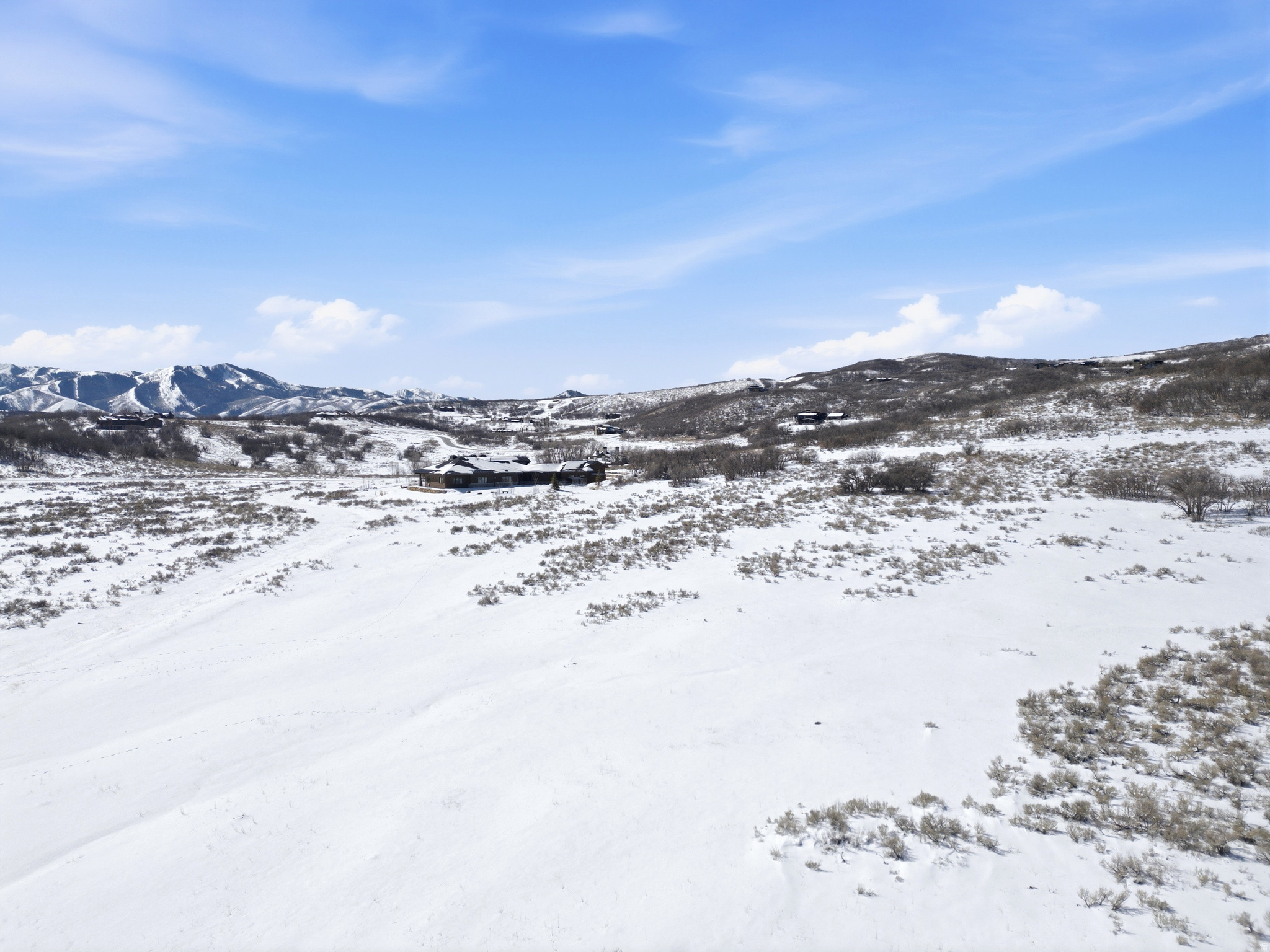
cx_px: 635
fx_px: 881
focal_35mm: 24
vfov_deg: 56.8
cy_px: 476
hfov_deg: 71.6
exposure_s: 1/8000
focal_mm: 6.7
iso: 110
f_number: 1.7
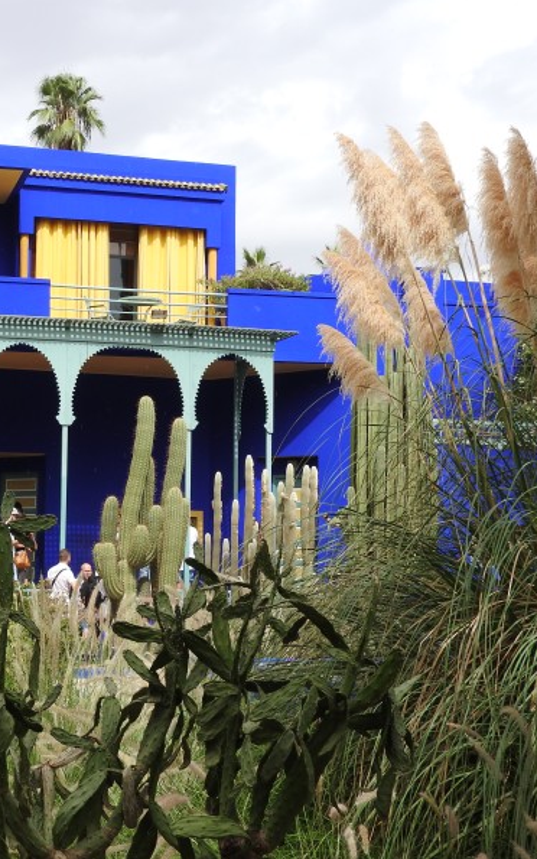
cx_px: 126
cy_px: 427
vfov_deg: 35.7
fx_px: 1334
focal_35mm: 57
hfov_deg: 22.5
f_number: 3.8
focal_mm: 7.2
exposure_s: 1/640
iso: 100
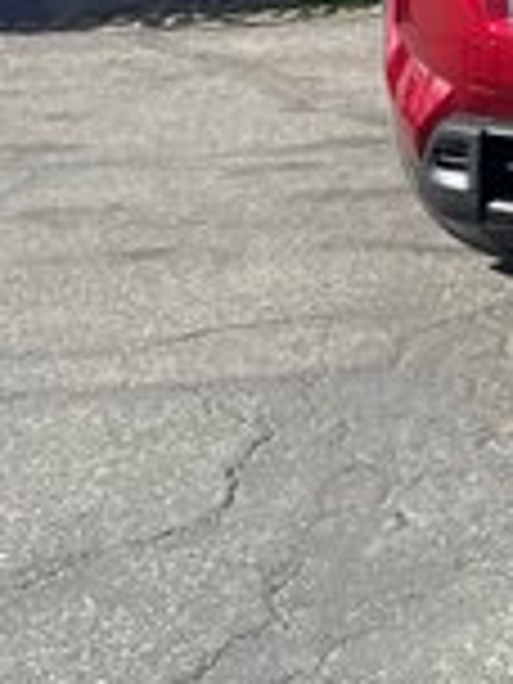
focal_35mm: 123
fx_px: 2430
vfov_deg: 15.4
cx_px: 999
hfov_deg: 11.0
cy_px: -166
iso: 50
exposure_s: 1/1934
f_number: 1.5
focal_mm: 5.7
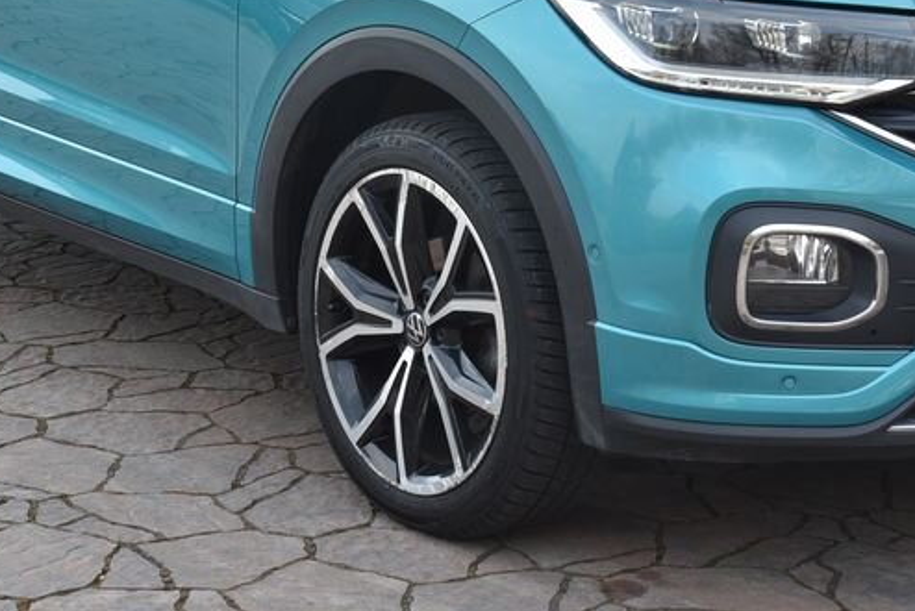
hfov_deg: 17.9
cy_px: 44
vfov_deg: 11.9
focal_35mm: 114
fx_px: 2899
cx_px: 537
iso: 500
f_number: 8
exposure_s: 1/250
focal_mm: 55
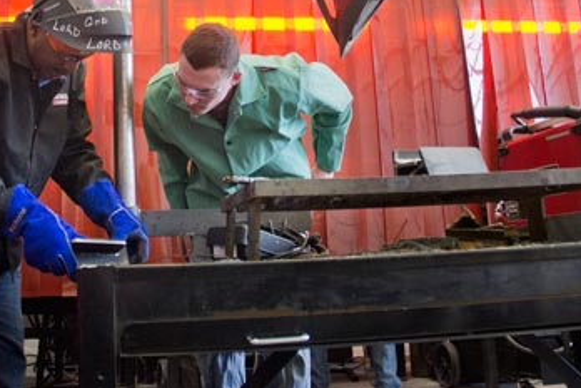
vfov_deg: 29.2
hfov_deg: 43.0
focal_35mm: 45
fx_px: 726
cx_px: 190
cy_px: 78
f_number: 3.5
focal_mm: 18
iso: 1250
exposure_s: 1/125
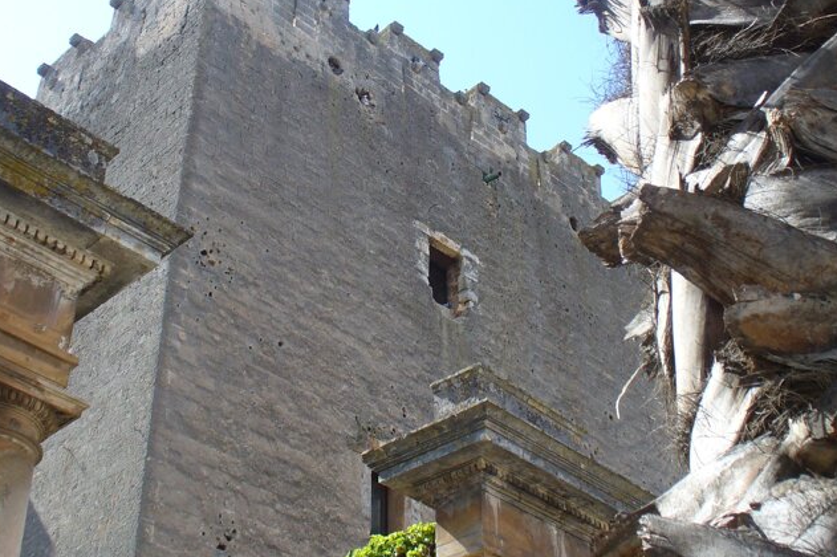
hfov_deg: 38.2
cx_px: 417
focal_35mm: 52
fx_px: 1208
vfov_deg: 25.9
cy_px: 210
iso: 80
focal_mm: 6.1
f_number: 5.6
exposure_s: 1/125
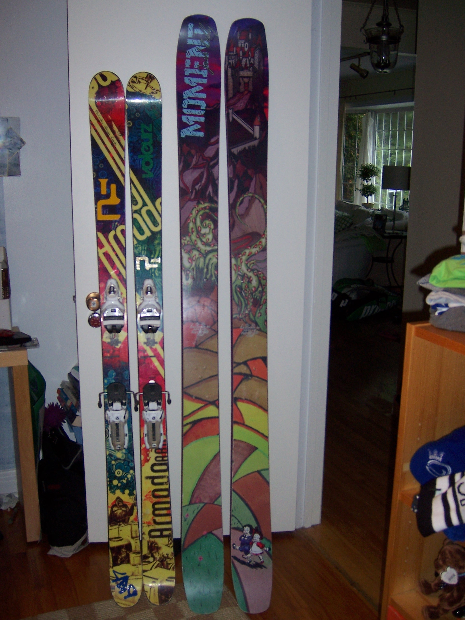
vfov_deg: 51.4
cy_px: 310
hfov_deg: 39.7
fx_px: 645
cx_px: 232
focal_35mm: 36
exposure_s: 1/60
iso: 125
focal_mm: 6.2
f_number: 2.8
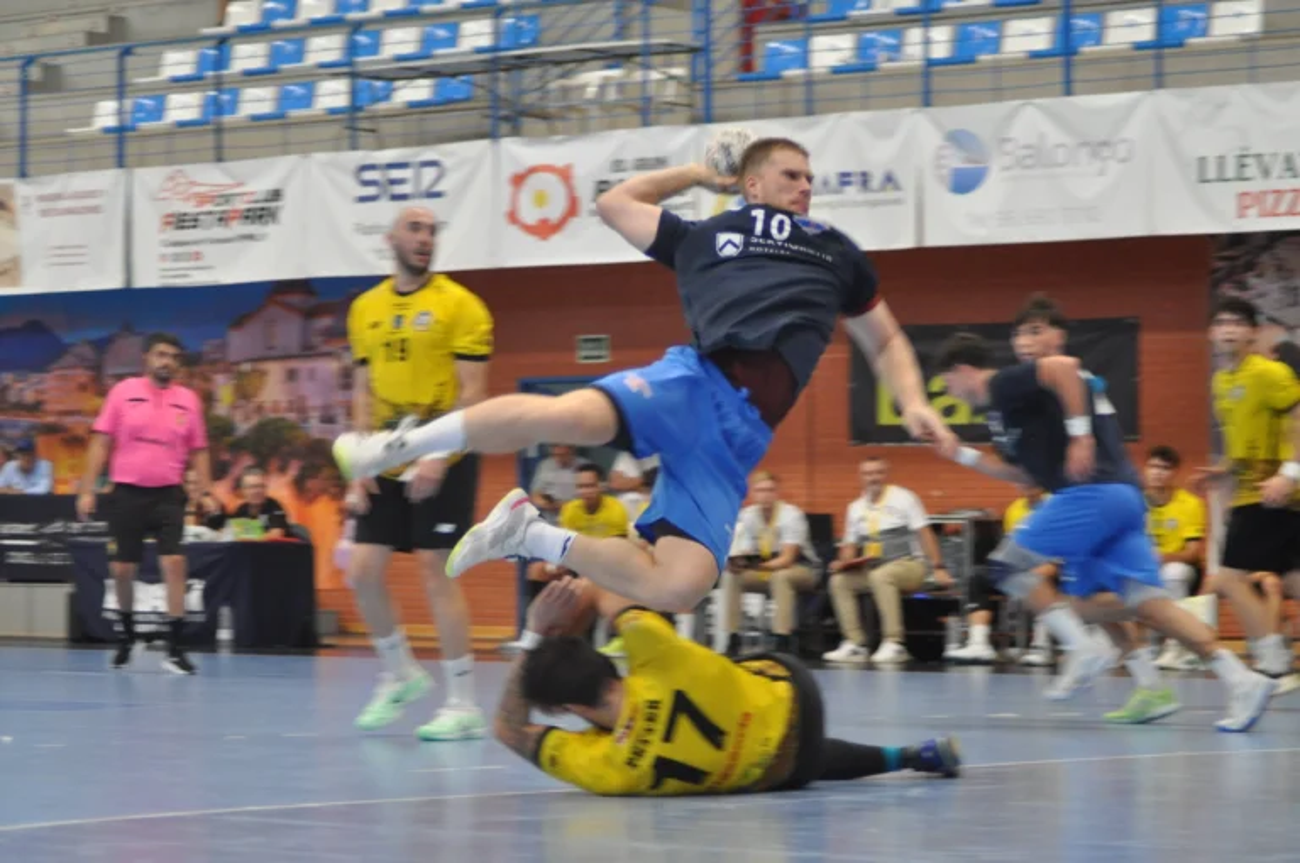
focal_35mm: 112
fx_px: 4057
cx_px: 650
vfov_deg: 12.1
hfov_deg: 18.2
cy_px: 432
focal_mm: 75
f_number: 4
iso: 1250
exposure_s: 1/200
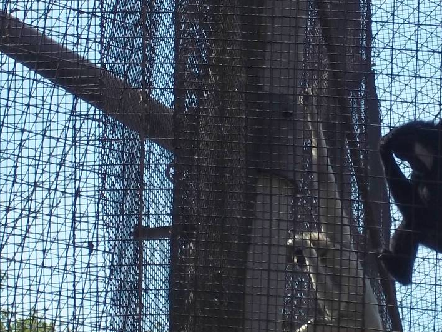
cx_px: 378
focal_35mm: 244
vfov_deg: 6.1
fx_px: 3116
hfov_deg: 8.1
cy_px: 205
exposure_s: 1/250
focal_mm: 19.5
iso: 80
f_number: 5.6
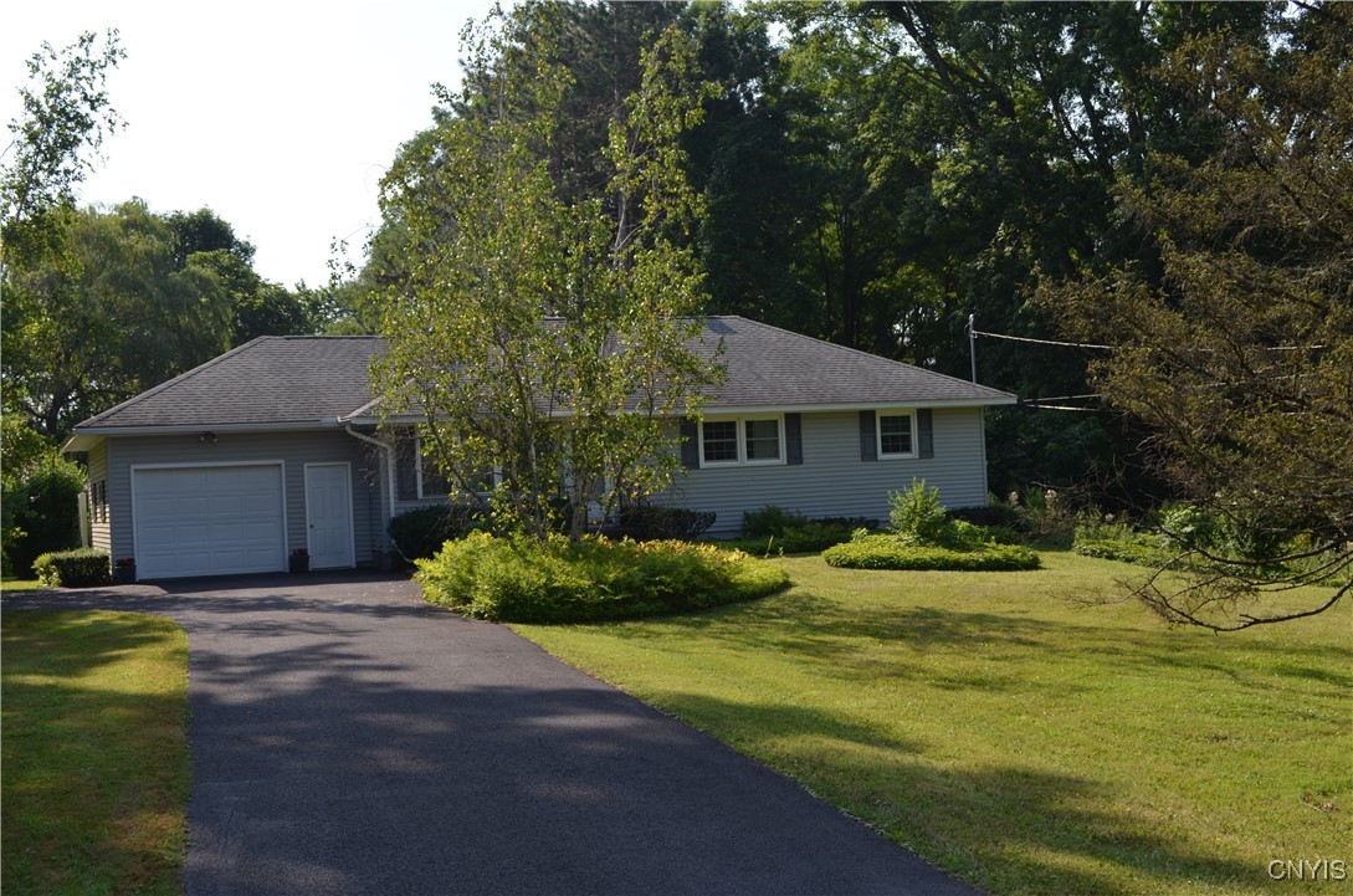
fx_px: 1688
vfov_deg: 29.7
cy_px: 448
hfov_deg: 43.7
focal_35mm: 45
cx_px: 676
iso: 100
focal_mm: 30
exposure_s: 1/200
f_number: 9
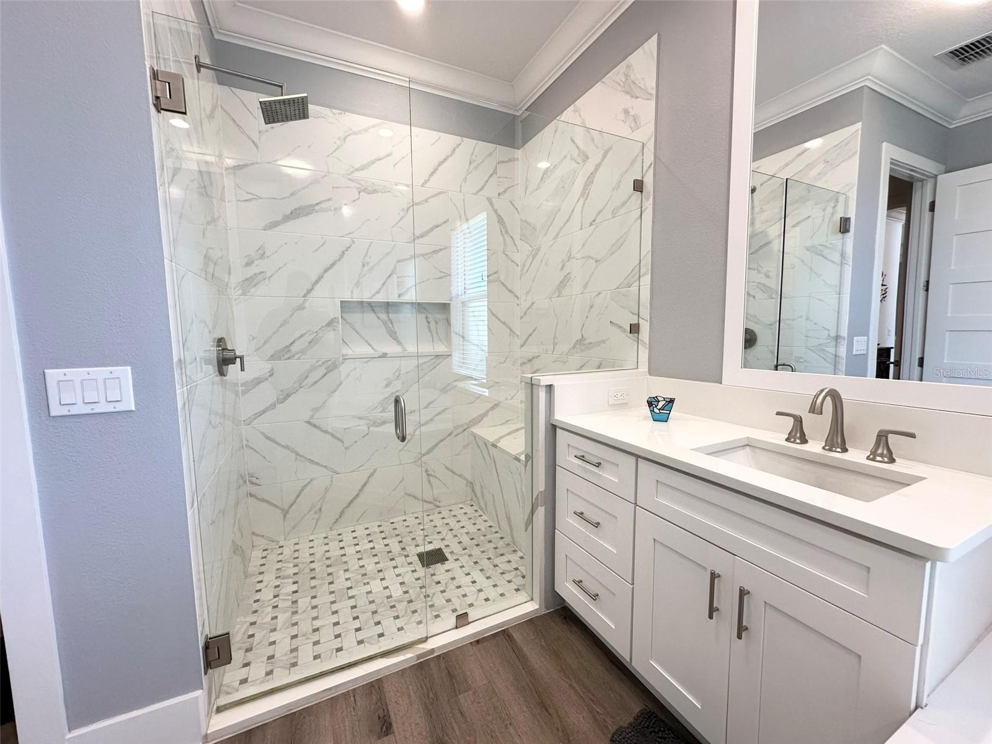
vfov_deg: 85.7
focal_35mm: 14
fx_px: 401
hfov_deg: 102.1
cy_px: 372
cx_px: 496
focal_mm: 2.22
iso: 160
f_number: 2.2
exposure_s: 1/120
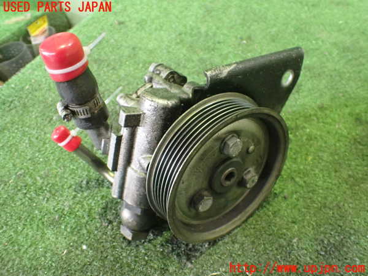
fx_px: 319
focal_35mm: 30
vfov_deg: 46.8
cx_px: 184
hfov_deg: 60.0
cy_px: 138
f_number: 2.3
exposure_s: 1/30
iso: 1000
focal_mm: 5.4
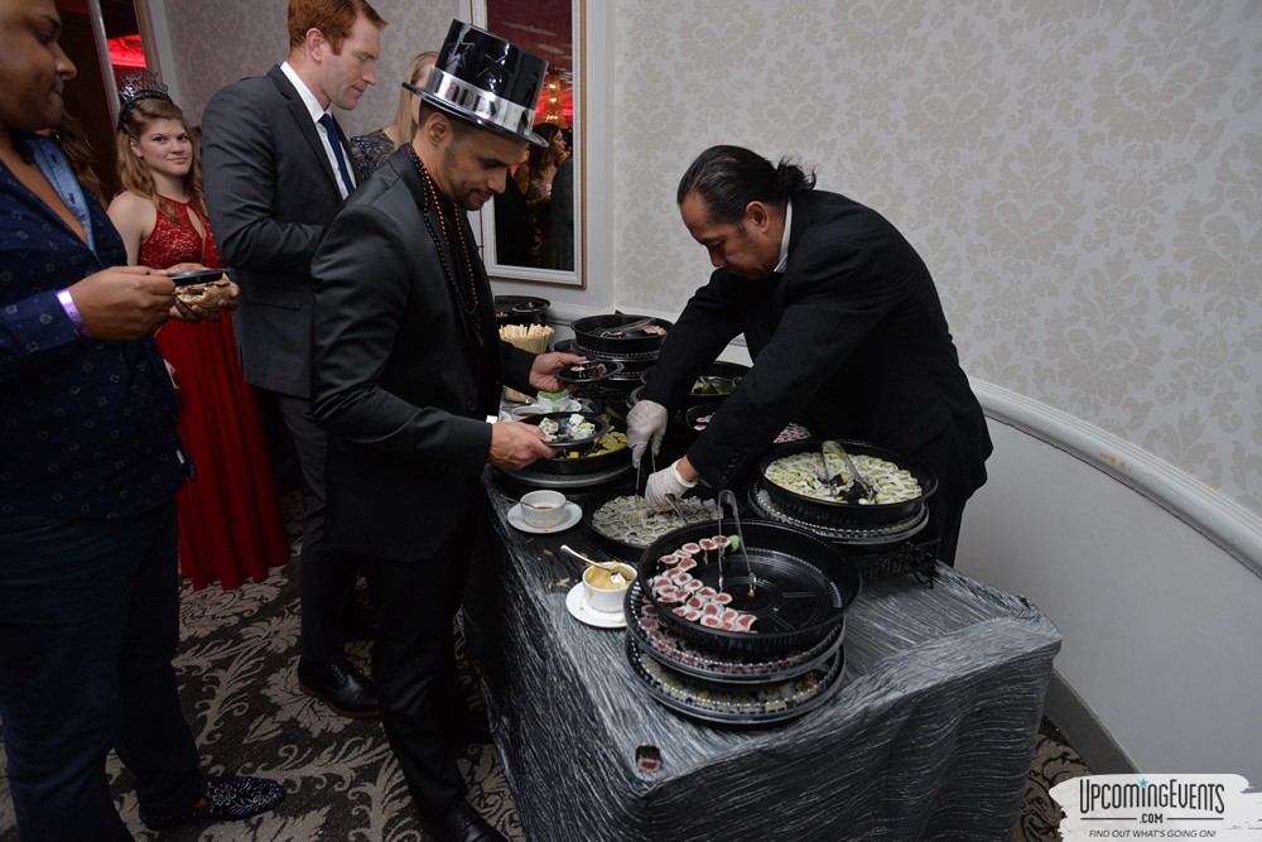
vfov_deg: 61.9
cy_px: 421
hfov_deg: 84.0
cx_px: 631
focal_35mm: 20
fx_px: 701
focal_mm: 20
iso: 2000
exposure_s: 1/60
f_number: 4.5
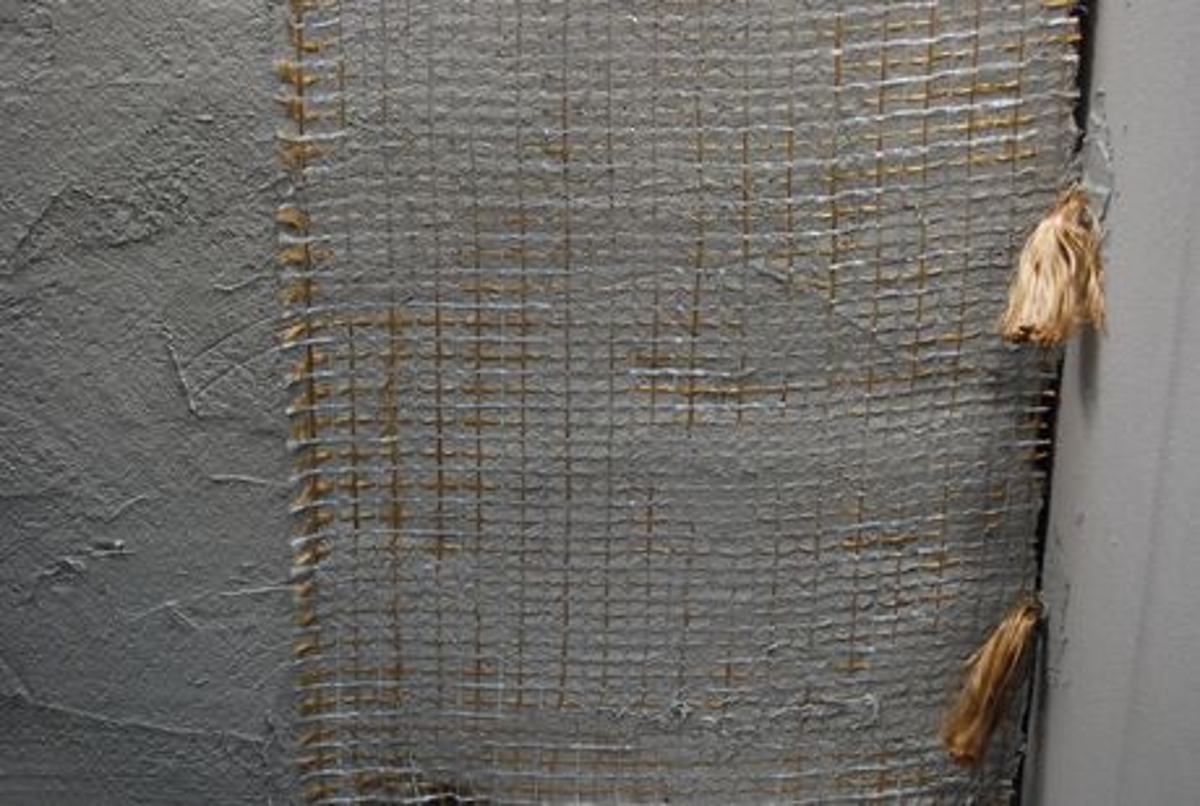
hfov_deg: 41.0
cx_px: 600
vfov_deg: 28.2
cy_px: 403
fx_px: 1604
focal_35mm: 48
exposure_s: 1/60
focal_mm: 32
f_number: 5.6
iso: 1600
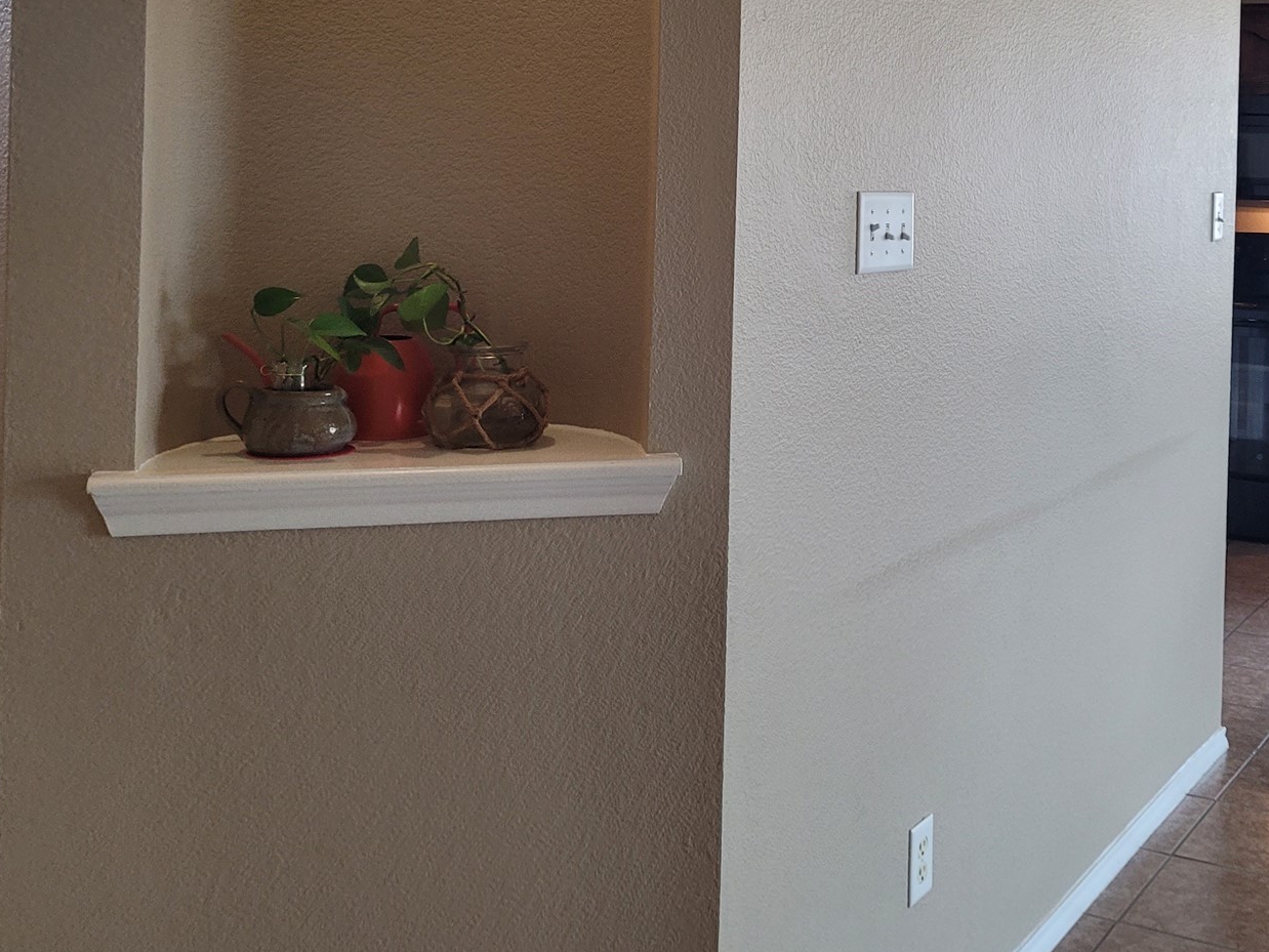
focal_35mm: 43
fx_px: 1577
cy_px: 188
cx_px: 895
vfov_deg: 32.7
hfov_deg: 42.9
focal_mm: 5.4
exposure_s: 1/120
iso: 200
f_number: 1.8
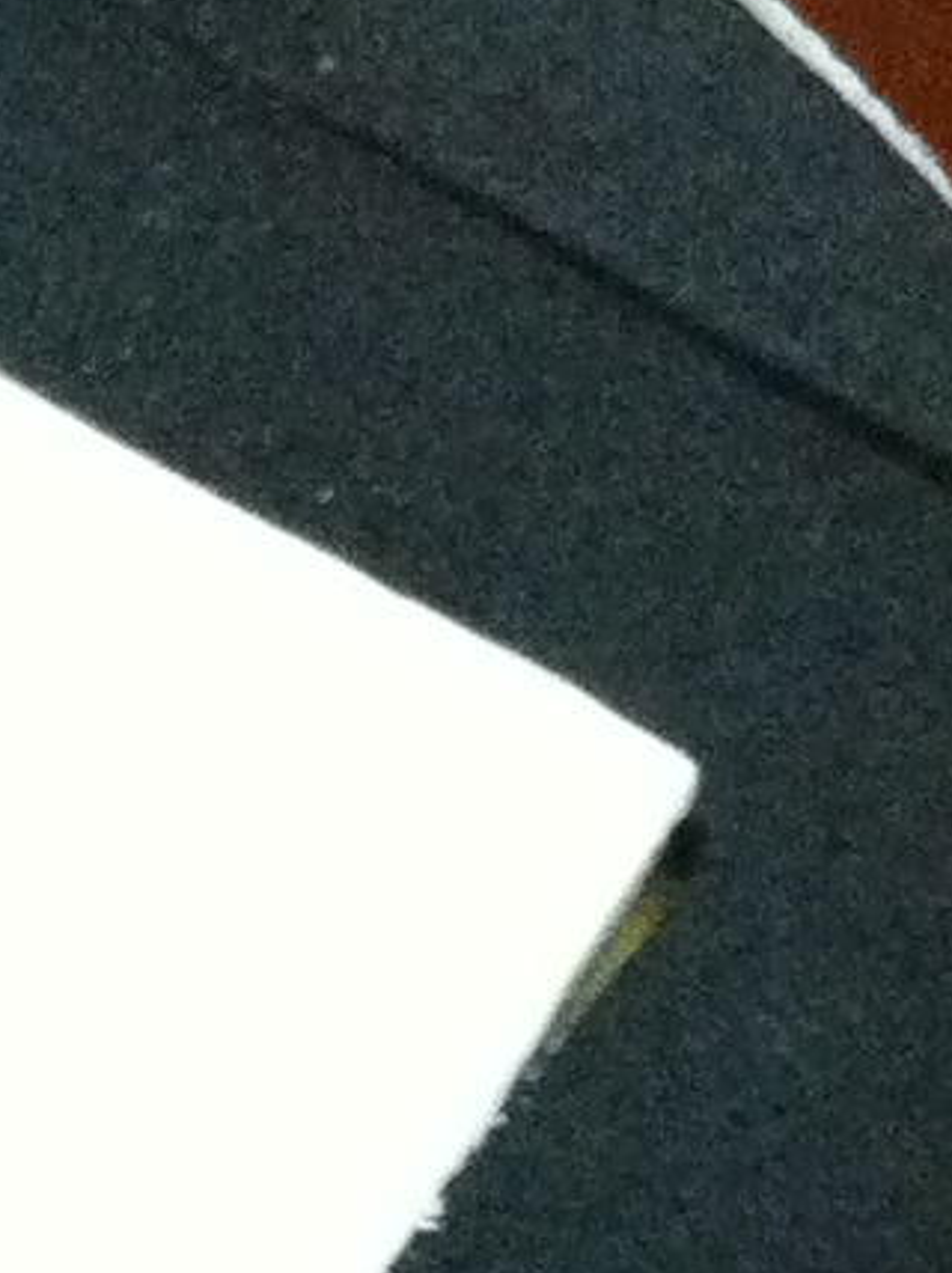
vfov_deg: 9.2
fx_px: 7789
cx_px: -571
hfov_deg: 6.9
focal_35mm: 212
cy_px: 1523
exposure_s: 1/15
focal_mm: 3.85
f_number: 2.8
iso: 500
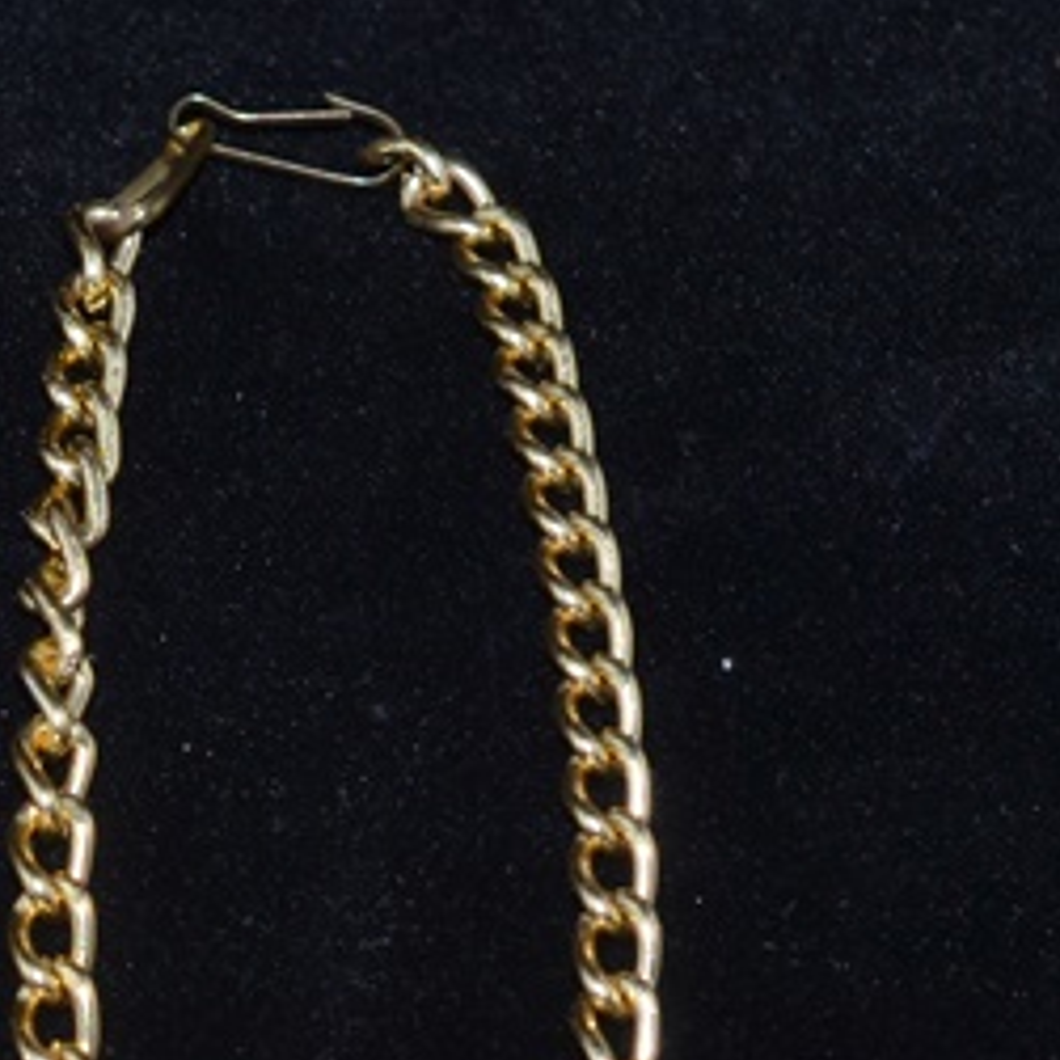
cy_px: 919
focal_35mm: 203
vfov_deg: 8.6
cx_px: -266
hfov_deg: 8.5
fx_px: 7033
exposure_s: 1/60
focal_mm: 40
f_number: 8
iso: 100
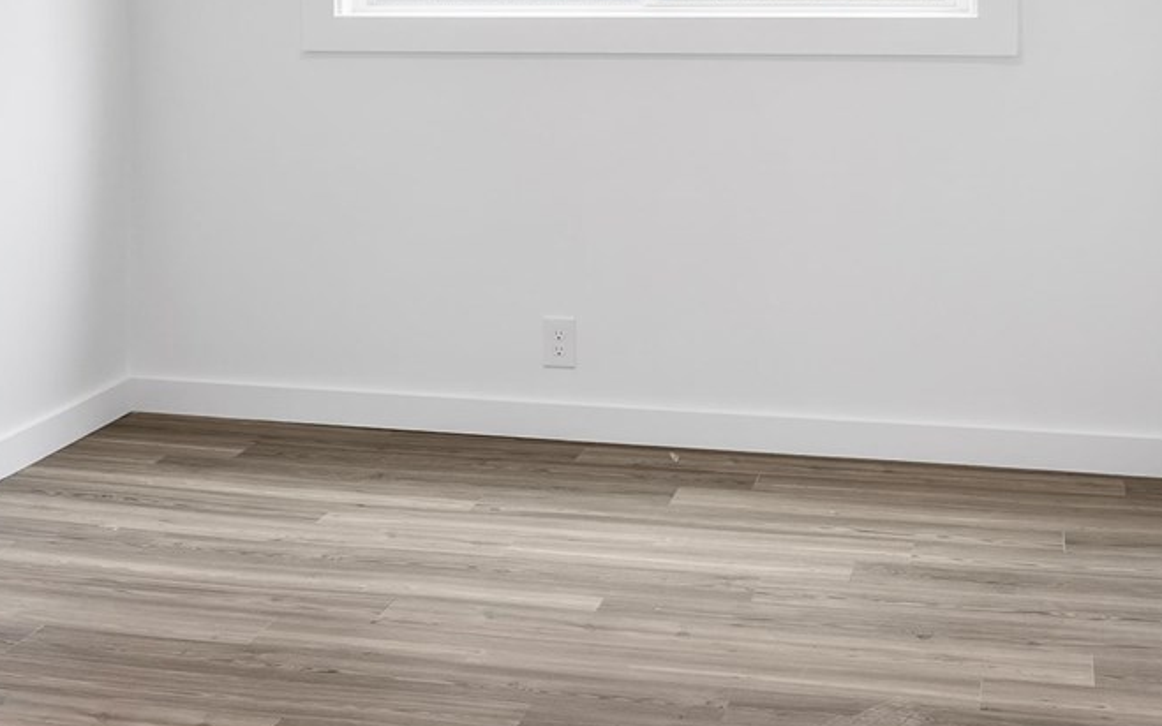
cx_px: 145
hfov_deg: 26.4
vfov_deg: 16.9
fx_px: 2407
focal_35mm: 76
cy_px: 48
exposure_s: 1.6
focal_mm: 16
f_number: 8
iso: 100
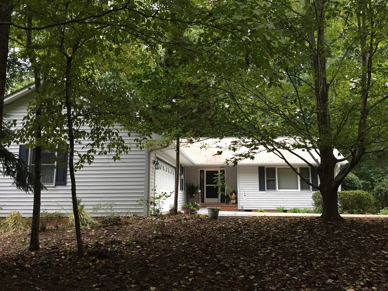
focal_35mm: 31
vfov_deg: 45.4
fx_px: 347
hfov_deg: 58.3
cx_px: 206
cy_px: 137
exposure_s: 1/30
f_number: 2.2
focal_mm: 4.15
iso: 50
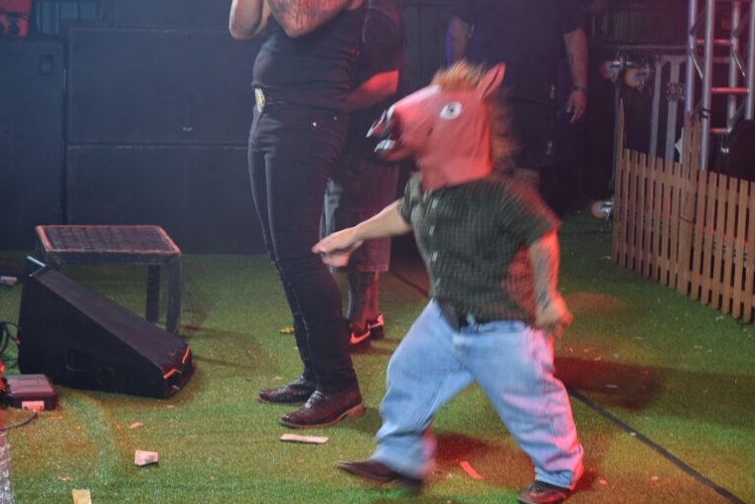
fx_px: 2036
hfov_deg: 21.0
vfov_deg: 14.1
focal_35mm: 97
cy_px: 225
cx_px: 467
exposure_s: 1/60
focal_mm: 48
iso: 450
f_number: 4.5
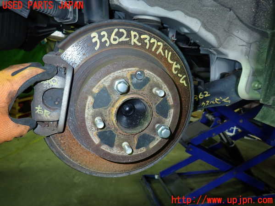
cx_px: 138
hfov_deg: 69.4
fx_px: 199
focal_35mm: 25
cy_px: 103
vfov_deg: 54.9
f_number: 2
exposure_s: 1/30
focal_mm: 4.5
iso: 200
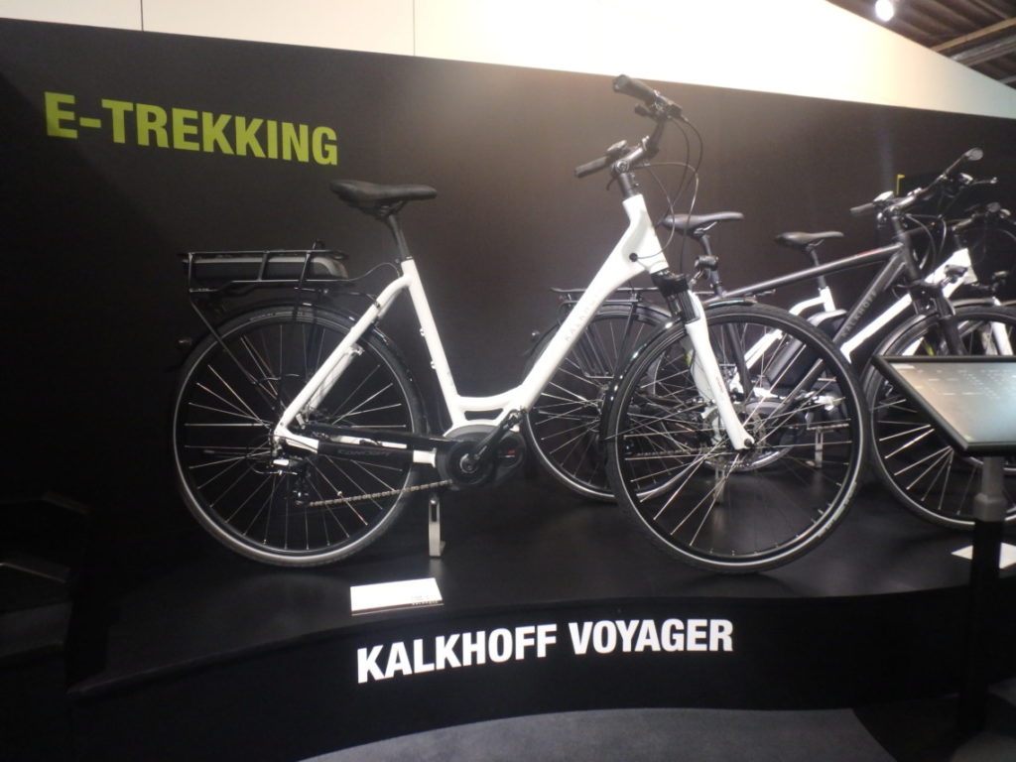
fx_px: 616
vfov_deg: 63.4
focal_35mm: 21
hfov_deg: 79.0
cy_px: 381
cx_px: 508
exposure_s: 1/30
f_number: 3.5
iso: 500
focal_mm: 3.7
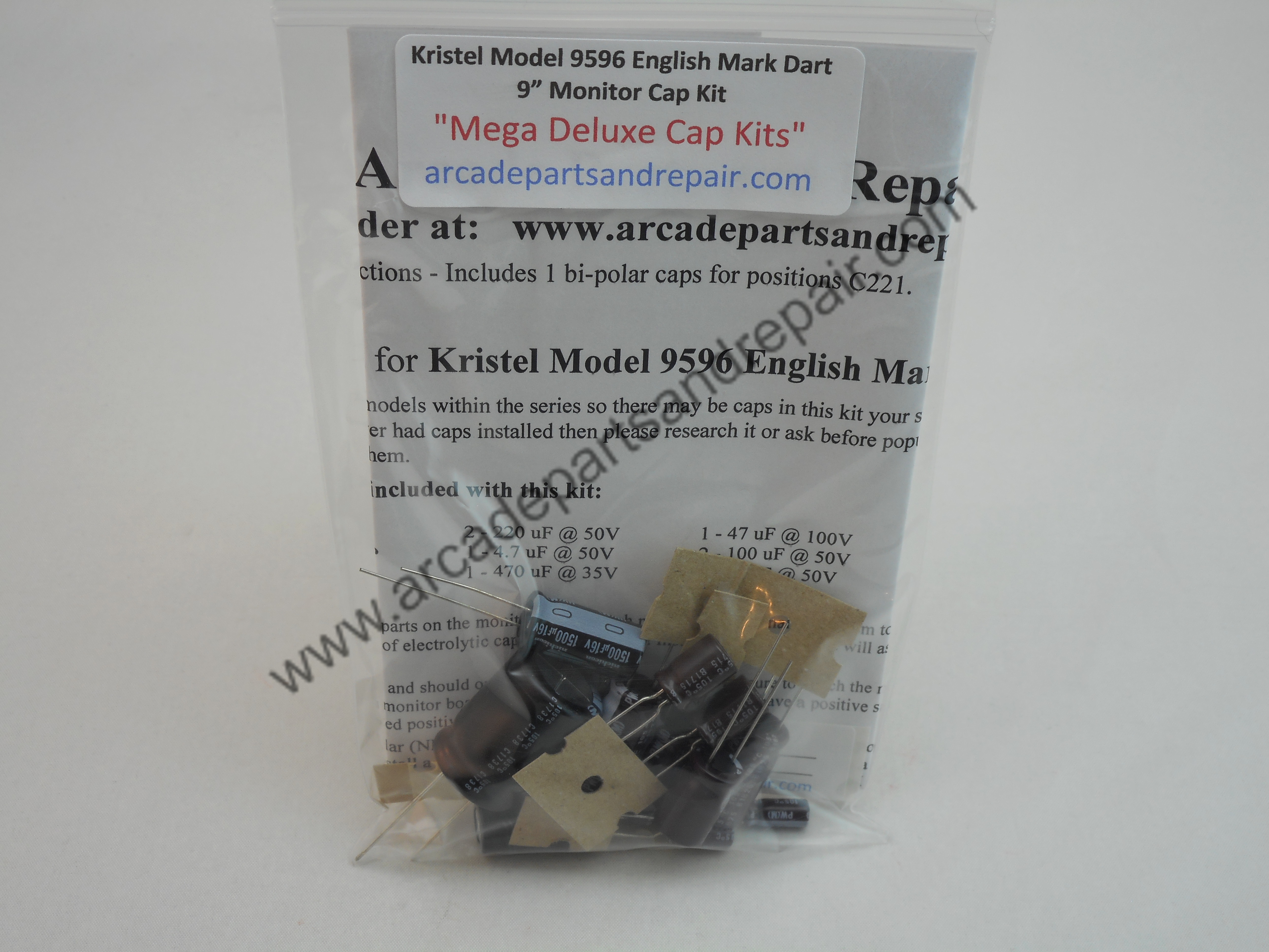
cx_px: 634
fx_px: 1870
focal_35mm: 51
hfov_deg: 37.5
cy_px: 476
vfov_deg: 28.6
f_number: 4.9
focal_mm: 9.1
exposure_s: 1/40
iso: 80
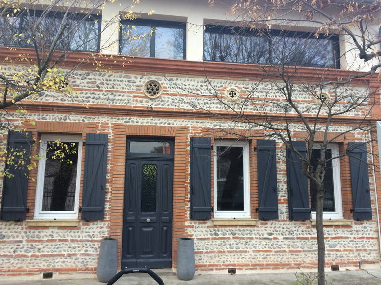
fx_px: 319
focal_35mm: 29
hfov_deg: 61.7
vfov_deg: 48.2
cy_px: 142
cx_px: 190
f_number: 2.2
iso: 40
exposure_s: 1/33
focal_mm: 4.15
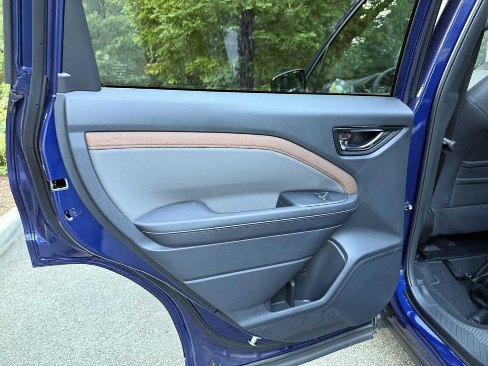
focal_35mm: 24
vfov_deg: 56.8
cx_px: 244
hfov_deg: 71.6
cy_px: 183
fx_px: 338
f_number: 1.78
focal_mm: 6.76
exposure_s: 1/50
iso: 250
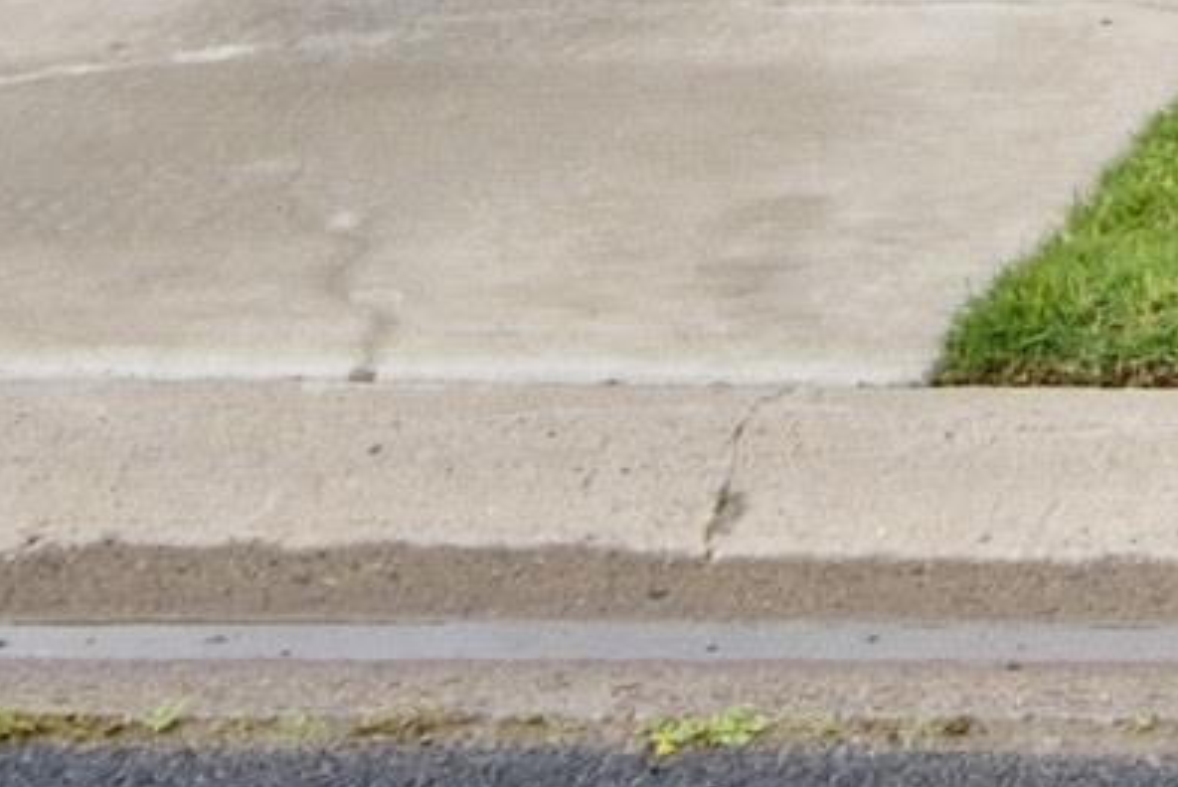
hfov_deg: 9.2
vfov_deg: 6.5
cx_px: 2979
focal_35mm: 196
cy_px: -1483
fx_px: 6418
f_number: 9
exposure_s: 1/40
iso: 200
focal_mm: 20.9
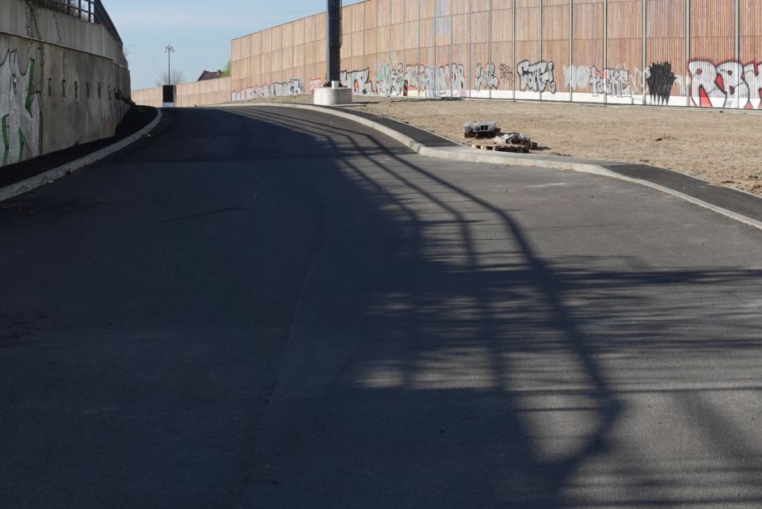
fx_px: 1779
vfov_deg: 16.2
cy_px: 154
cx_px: 440
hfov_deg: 24.2
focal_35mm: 84
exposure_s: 1/500
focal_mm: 17.9
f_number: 5.6
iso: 125
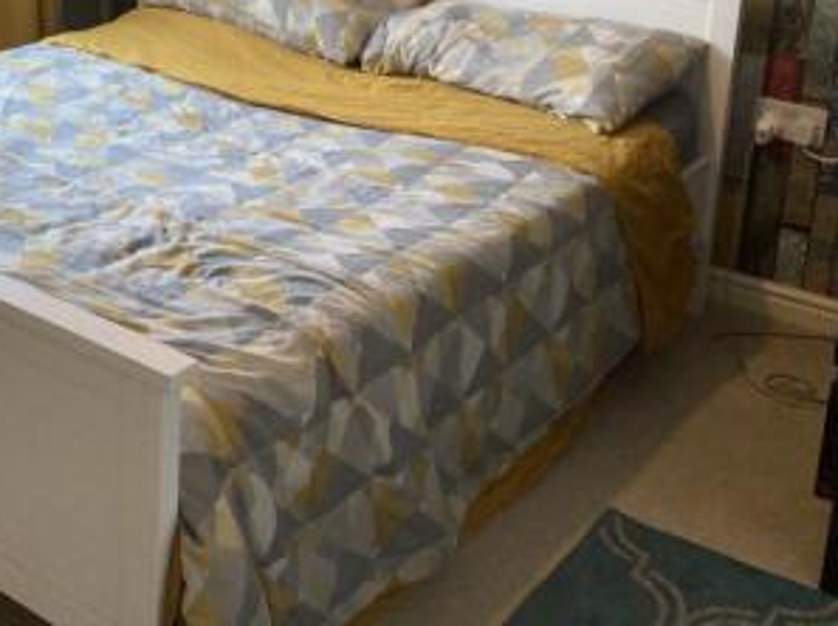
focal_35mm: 55
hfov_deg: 33.2
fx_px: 1330
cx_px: 83
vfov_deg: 25.4
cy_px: 24
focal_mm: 3.99
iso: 160
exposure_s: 1/59
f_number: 1.8
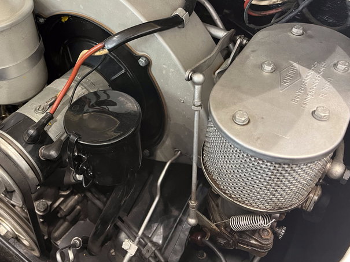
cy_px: 97
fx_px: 334
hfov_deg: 54.7
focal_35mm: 33
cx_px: 130
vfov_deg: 42.6
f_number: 1.6
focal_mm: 5.1
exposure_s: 1/60
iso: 400
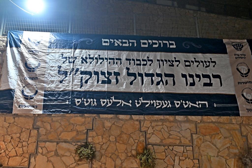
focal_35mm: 51
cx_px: 126
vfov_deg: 26.5
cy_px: 84
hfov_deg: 38.9
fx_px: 357
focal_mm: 34
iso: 640
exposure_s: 1/80
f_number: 4
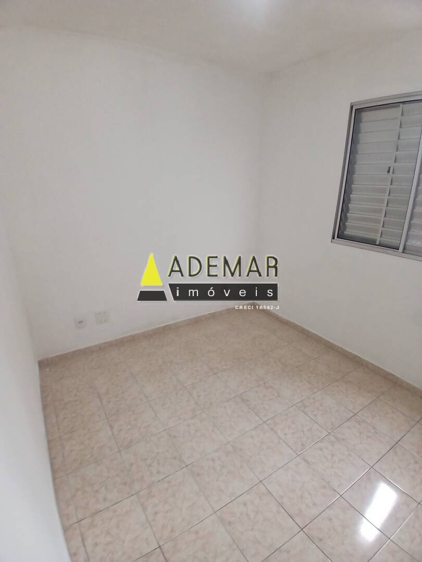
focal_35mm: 17
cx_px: 211
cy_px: 281
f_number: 2.2
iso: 100
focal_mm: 1.4
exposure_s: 1/40
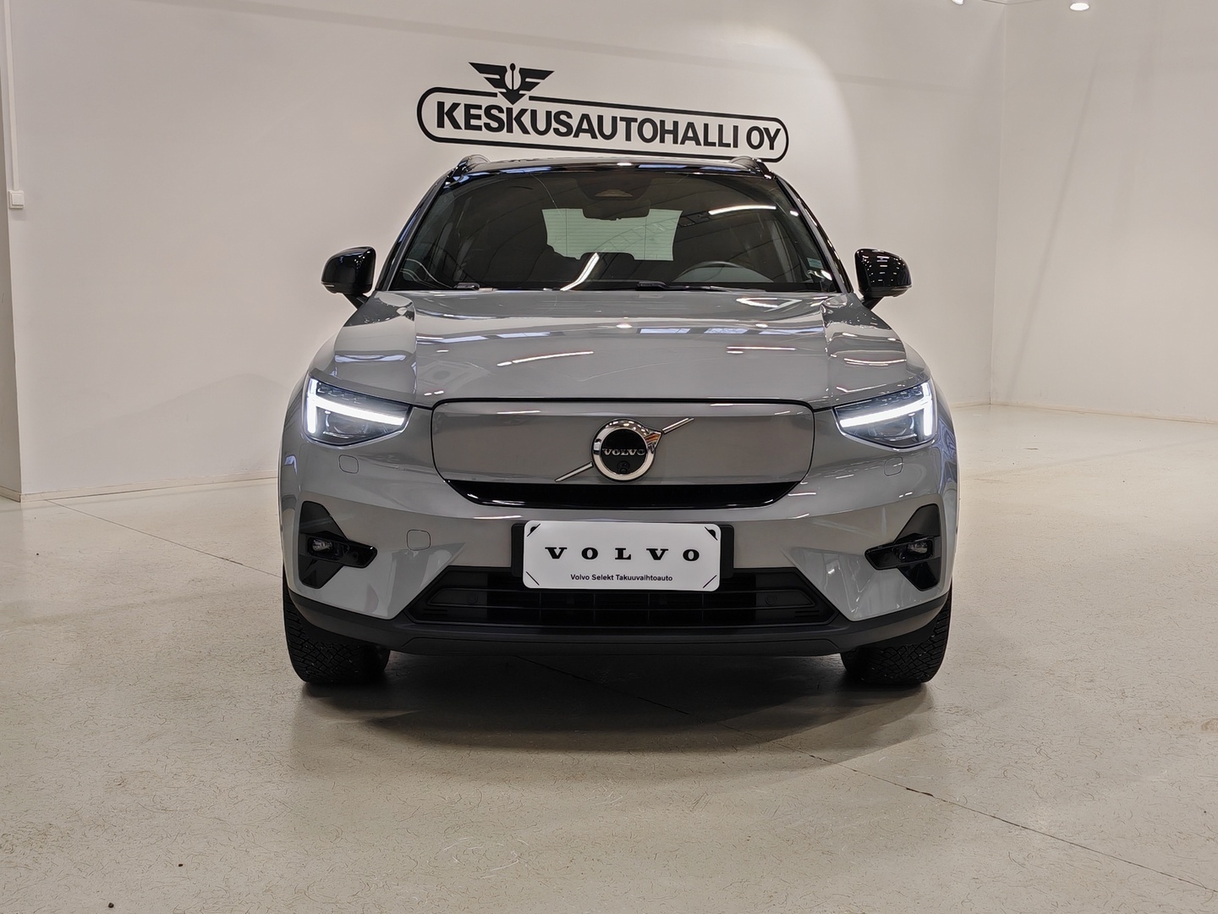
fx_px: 1443
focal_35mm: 41
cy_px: 457
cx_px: 609
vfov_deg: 35.1
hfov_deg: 45.8
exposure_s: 1/100
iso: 100
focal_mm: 5.4
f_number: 1.6
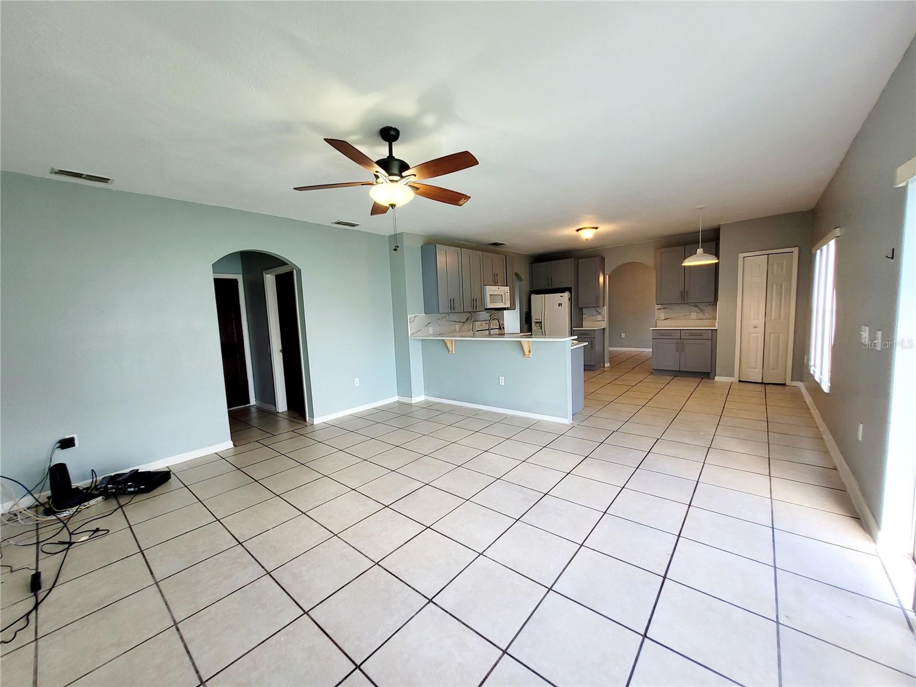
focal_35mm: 13
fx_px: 344
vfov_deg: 89.9
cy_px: 344
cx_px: 458
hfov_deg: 106.2
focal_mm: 1.74
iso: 64
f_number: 2.2
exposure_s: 1/60.2
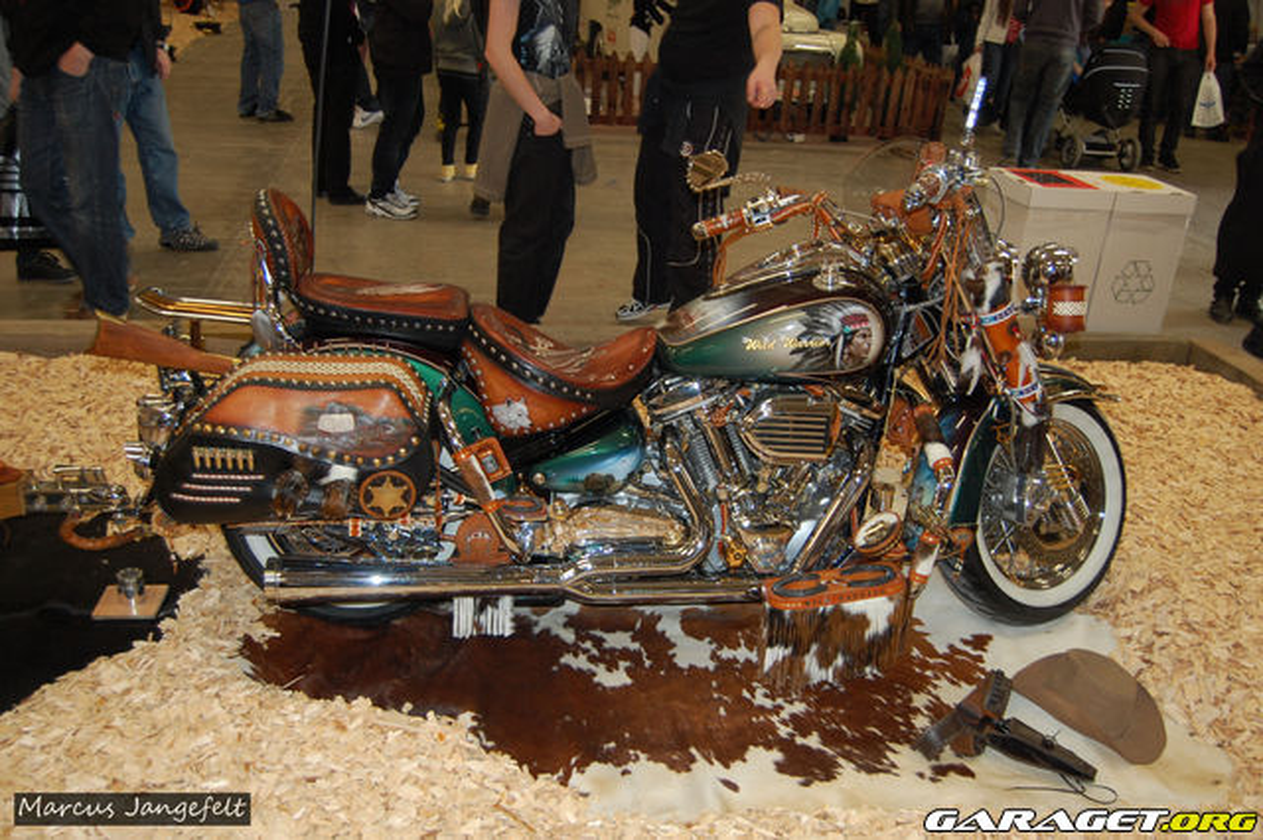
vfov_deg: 39.9
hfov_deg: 57.2
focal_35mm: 33
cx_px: 632
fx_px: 1157
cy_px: 420
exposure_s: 1/60
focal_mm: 22
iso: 400
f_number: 3.8
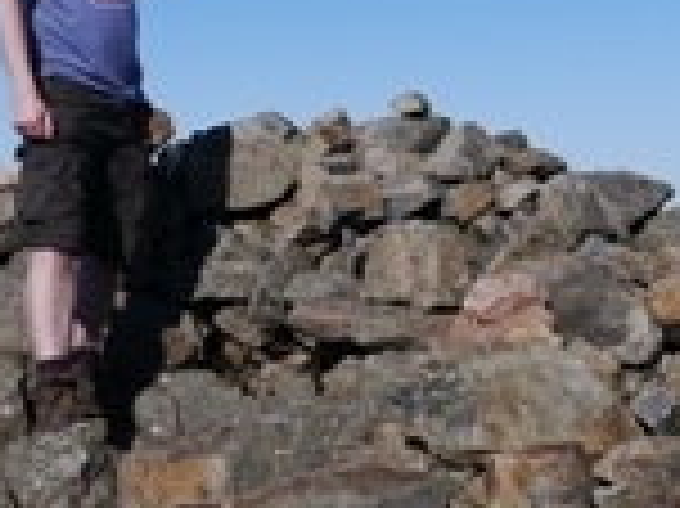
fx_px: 1570
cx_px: 167
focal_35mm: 80
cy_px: 265
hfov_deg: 24.2
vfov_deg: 18.4
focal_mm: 14
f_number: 9
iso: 160
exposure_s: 1/640
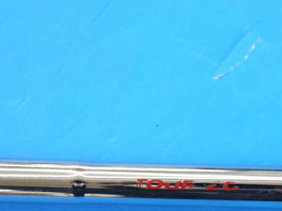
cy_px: 166
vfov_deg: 10.2
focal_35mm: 145
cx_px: 201
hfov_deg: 13.6
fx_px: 1181
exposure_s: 1/80
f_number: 5.6
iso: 640
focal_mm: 42
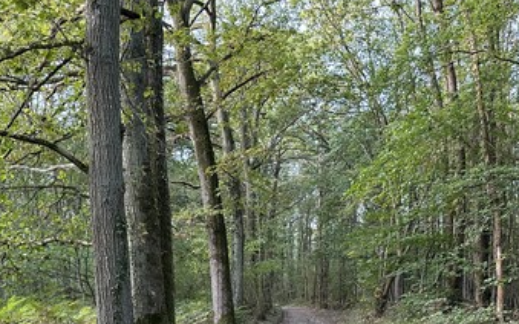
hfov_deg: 44.4
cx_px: 262
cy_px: 309
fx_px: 637
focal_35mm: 45
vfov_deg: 27.3
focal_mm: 6.86
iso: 250
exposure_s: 1/60
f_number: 1.78
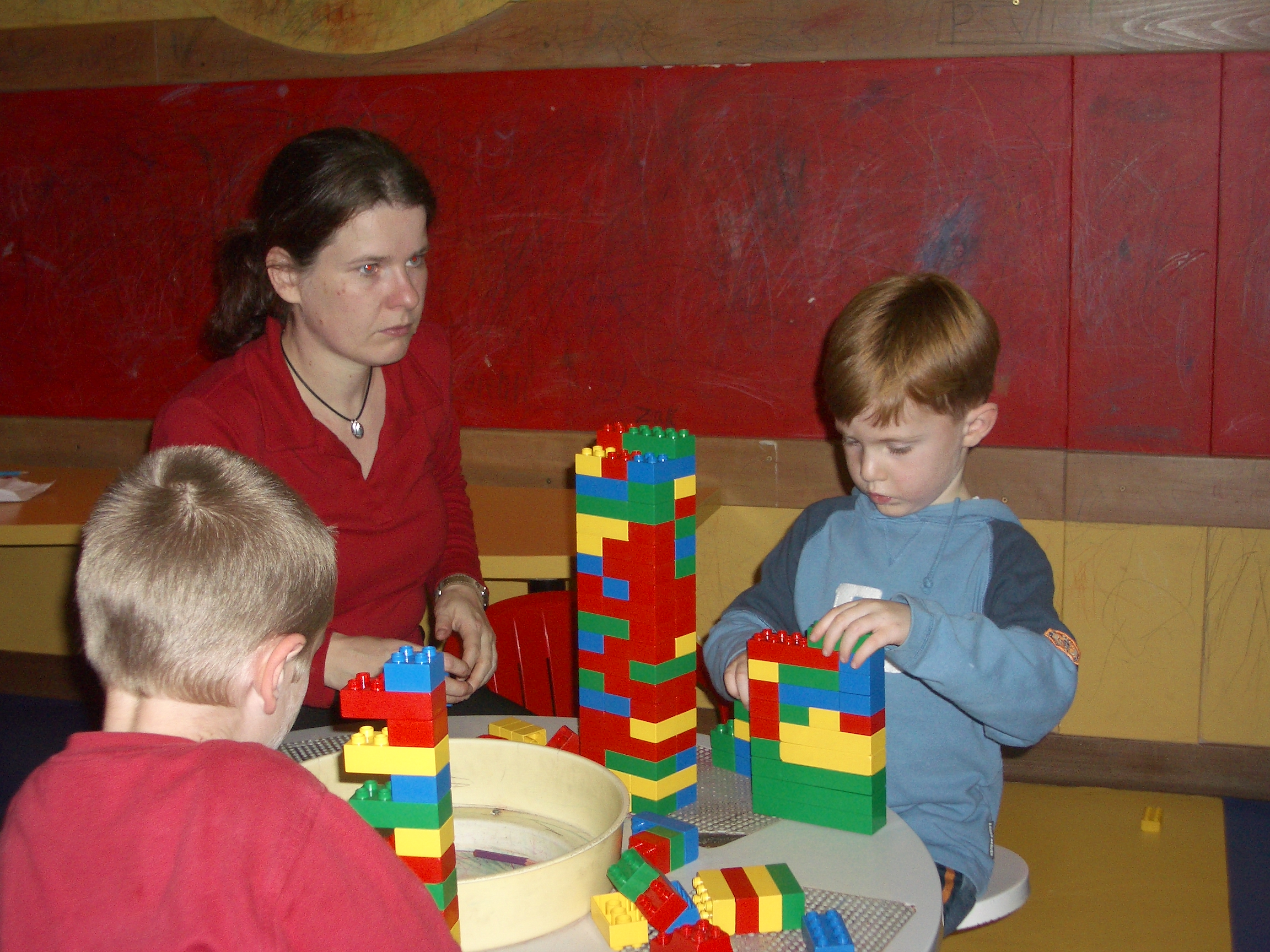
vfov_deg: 29.7
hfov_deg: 38.9
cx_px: 635
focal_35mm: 49
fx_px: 1798
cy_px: 476
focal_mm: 8.2
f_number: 3.1
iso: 100
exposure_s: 1/60
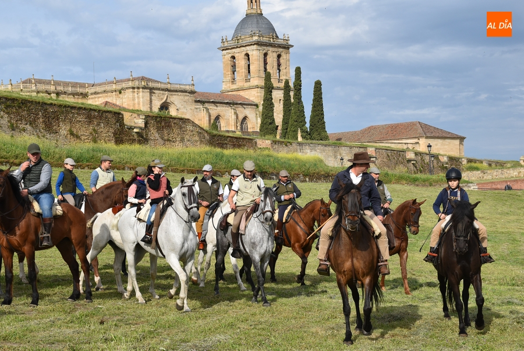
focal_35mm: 72
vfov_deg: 19.0
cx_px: 262
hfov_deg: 28.0
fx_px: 1049
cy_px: 176
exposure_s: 1/320
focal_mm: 48
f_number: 9
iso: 200
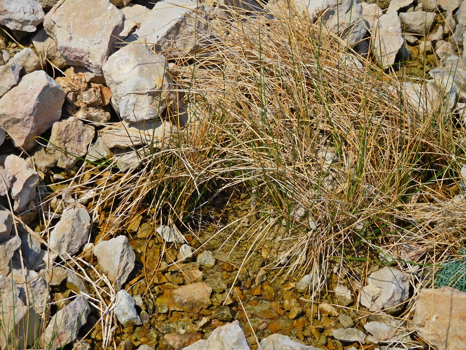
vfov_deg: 18.4
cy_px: 175
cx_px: 233
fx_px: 1077
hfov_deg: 24.4
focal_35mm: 80
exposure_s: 1/1000
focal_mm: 14.3
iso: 125
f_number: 4.6
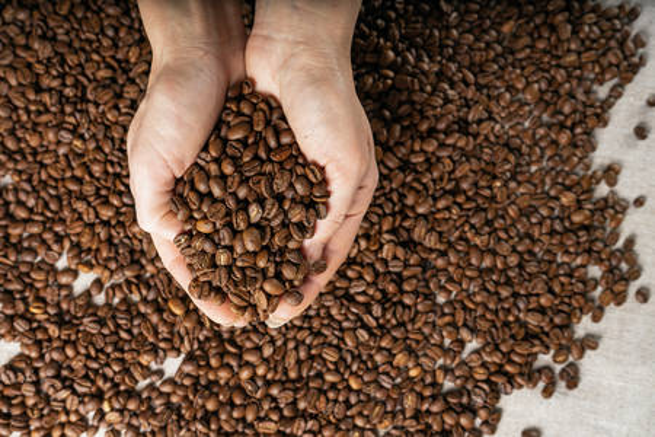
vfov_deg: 40.0
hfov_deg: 57.2
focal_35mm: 33
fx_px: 600
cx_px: 328
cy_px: 218
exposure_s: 1/200
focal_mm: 33
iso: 100
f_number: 7.1
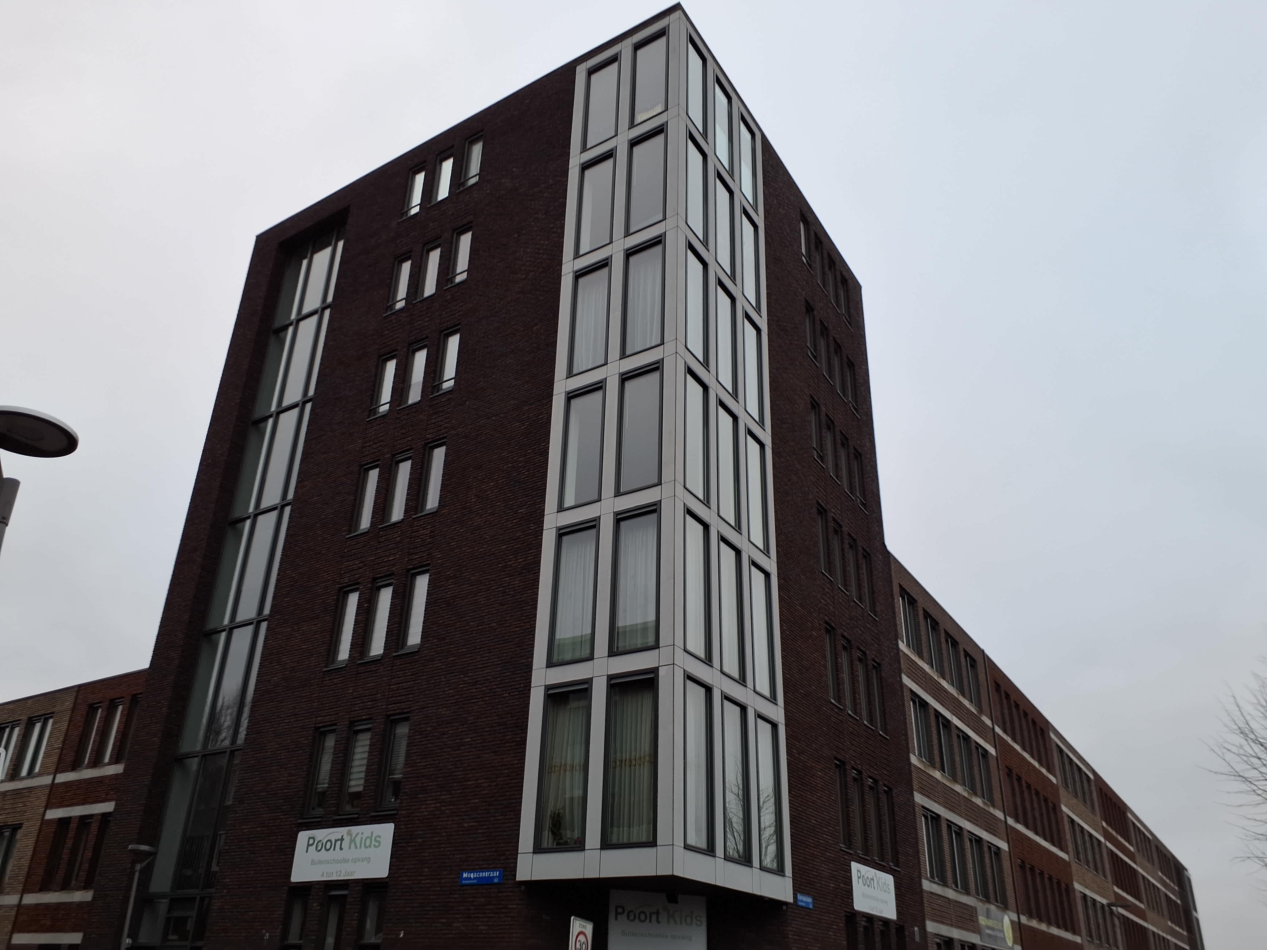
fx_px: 988
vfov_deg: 51.4
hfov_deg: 65.3
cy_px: 475
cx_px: 634
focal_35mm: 27
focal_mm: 3.6
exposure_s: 1/100
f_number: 1.9
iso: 64
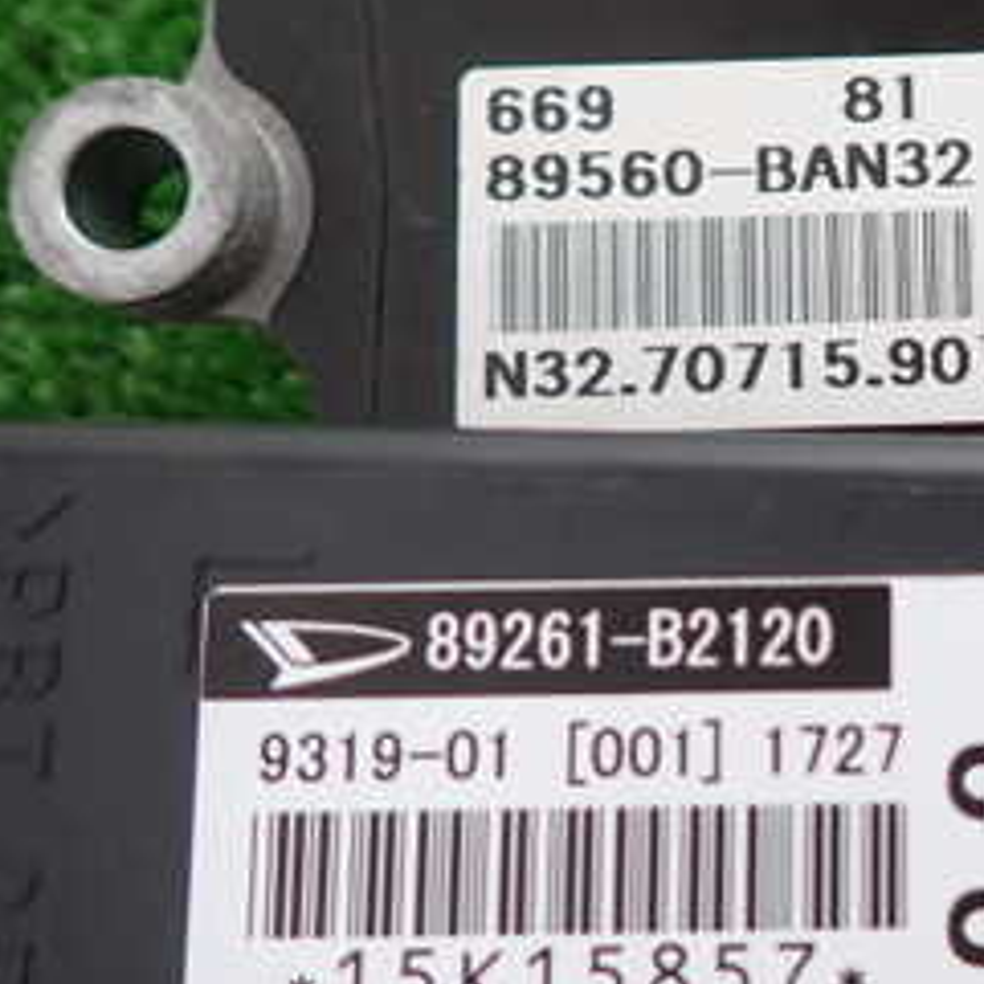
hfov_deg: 27.9
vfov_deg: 31.1
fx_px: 1769
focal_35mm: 55
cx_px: 1123
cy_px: 449
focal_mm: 4.5
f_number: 2
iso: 200
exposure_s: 1/50
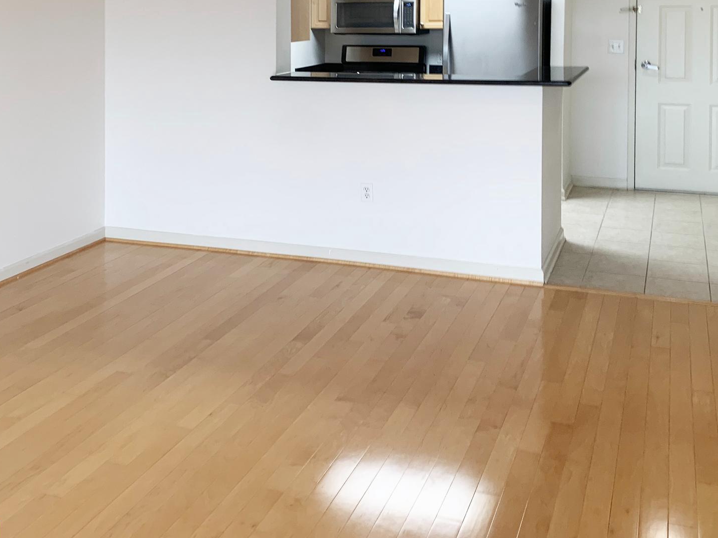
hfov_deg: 50.1
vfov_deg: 38.2
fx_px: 767
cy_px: 179
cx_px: 385
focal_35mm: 37
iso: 50
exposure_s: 1/60
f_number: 1.8
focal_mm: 4.25
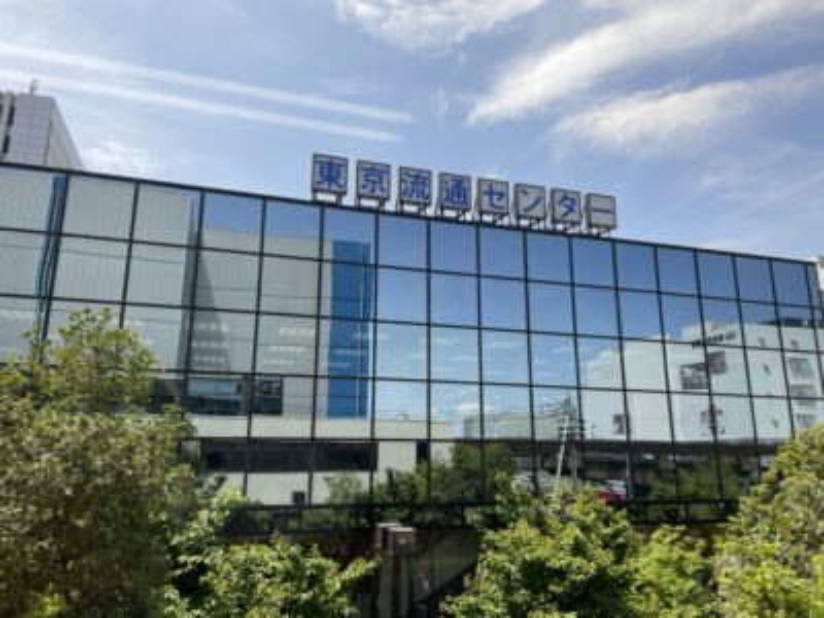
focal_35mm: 26
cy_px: 309
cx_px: 412
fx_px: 619
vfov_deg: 53.1
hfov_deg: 67.3
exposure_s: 1/1642
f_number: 1.6
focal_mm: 4.2
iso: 32
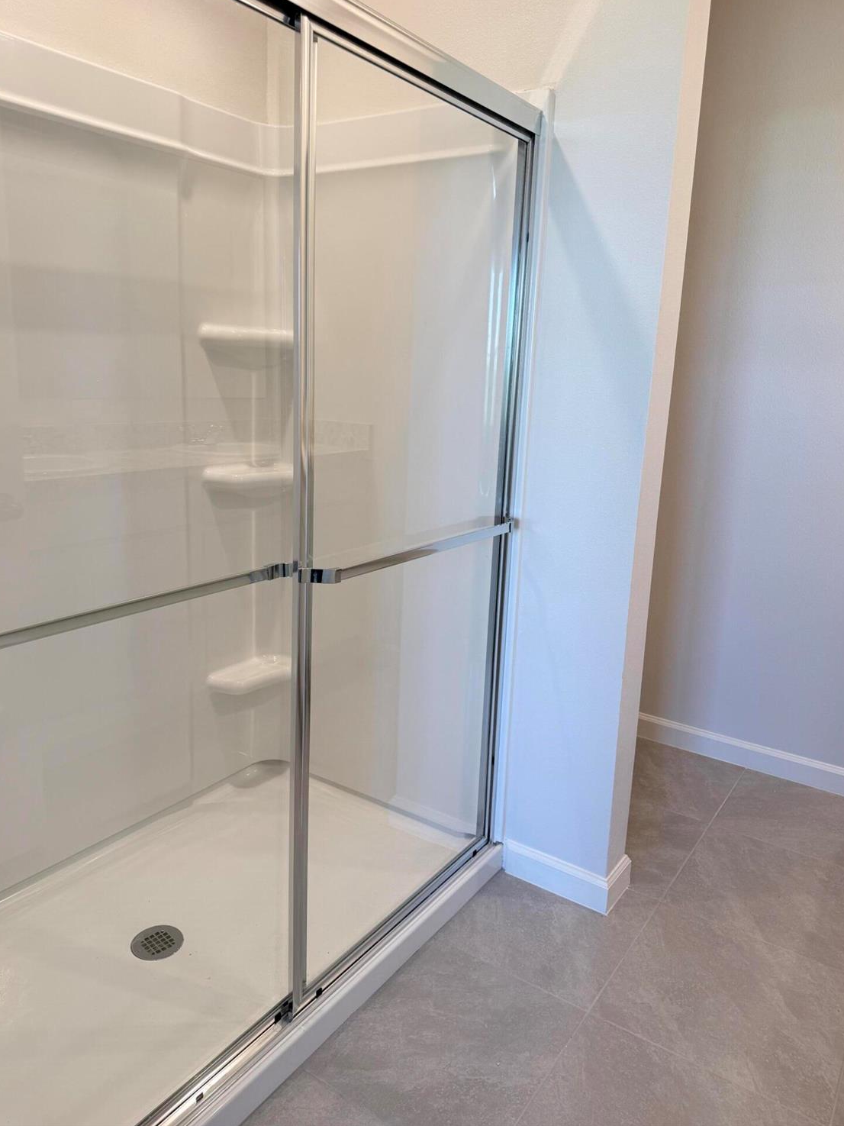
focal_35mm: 25
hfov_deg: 54.9
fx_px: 813
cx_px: 420
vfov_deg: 69.4
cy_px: 542
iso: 100
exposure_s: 1/120
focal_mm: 6.76
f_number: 1.78
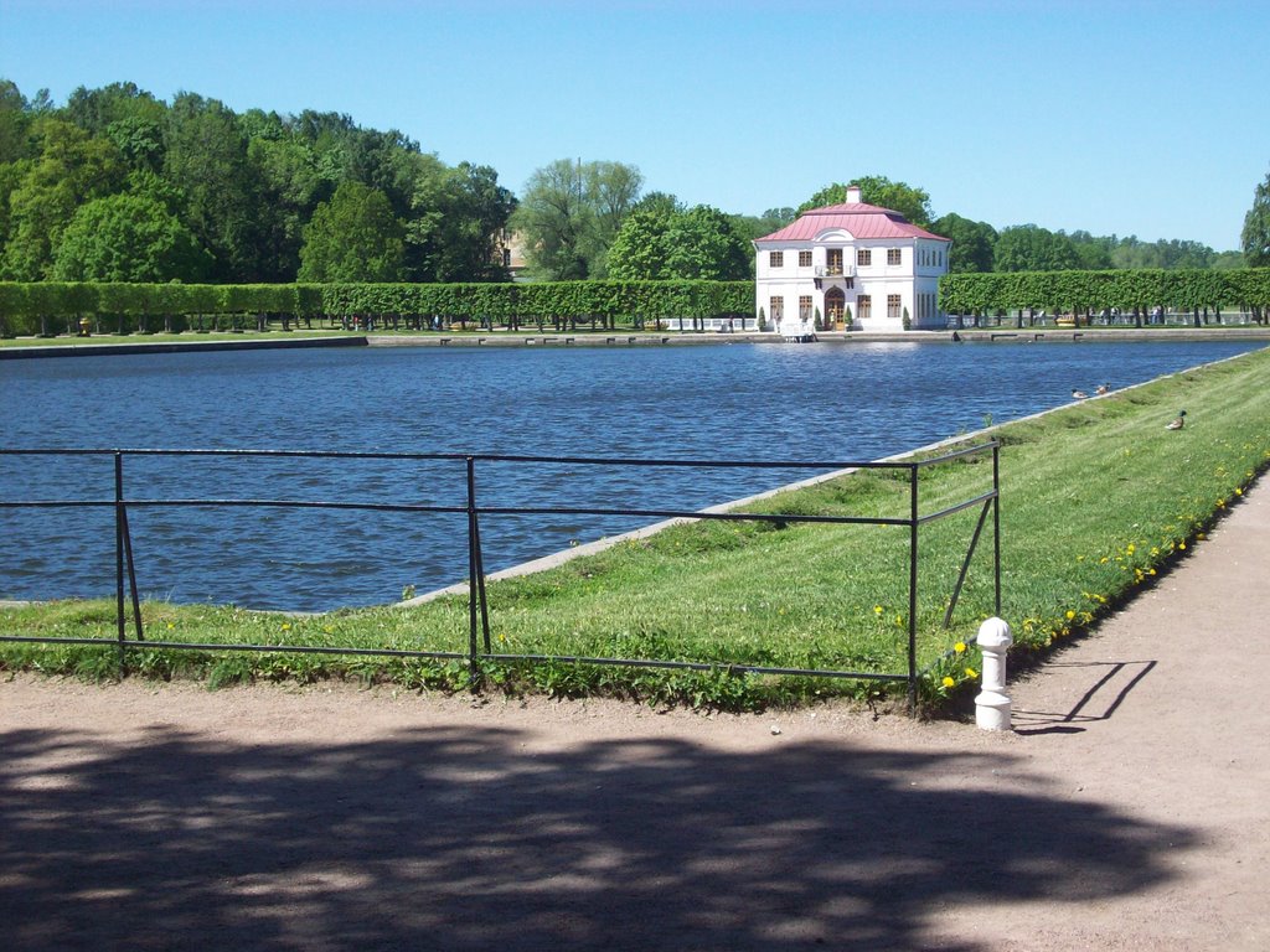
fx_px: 2348
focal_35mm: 64
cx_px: 635
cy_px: 476
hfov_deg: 30.3
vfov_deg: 22.9
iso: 80
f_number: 7.6
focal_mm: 10.7
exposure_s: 1/209
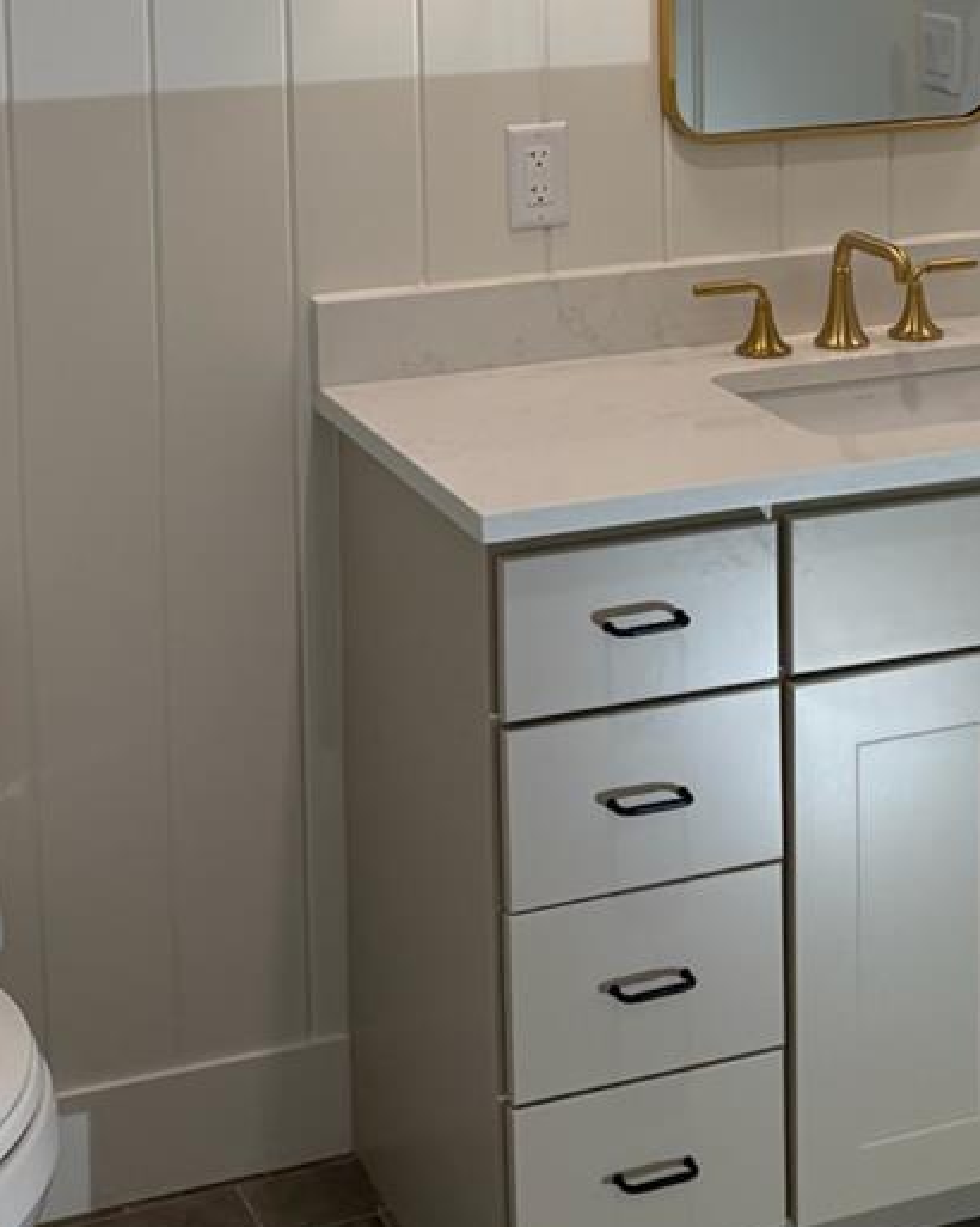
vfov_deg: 24.1
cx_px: 684
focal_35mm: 76
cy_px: 36
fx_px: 2757
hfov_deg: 20.1
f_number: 1.6
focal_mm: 5.96
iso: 125
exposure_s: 1/158
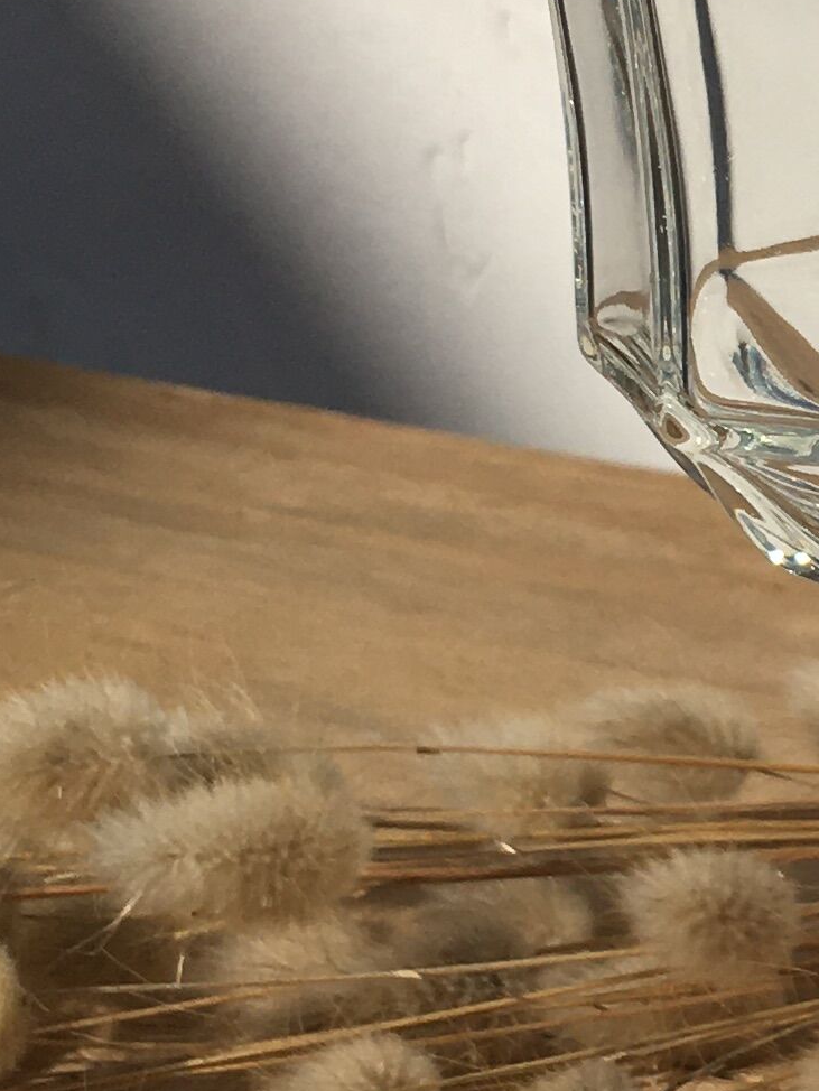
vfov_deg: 16.4
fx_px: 3784
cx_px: 1258
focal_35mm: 120
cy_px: 737
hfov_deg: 11.8
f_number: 2.2
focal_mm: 4.15
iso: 25
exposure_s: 1/3846
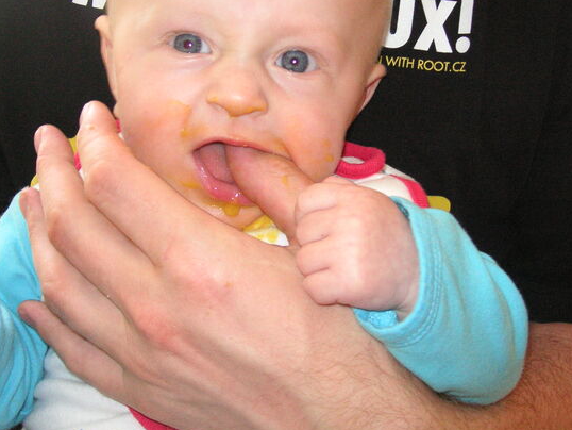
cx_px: 303
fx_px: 909
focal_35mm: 55
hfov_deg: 34.9
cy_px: 151
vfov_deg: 26.5
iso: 160
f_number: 2.8
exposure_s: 1/45
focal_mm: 6.1
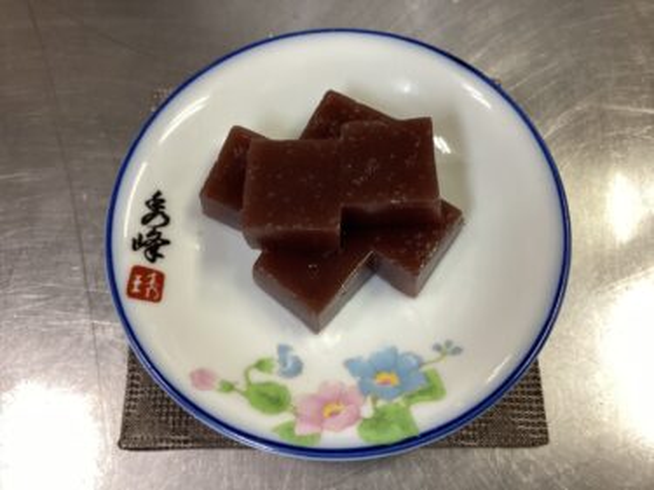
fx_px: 585
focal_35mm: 31
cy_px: 245
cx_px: 327
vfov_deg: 45.4
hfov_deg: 58.4
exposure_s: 1/60
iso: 125
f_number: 2.4
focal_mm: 3.3
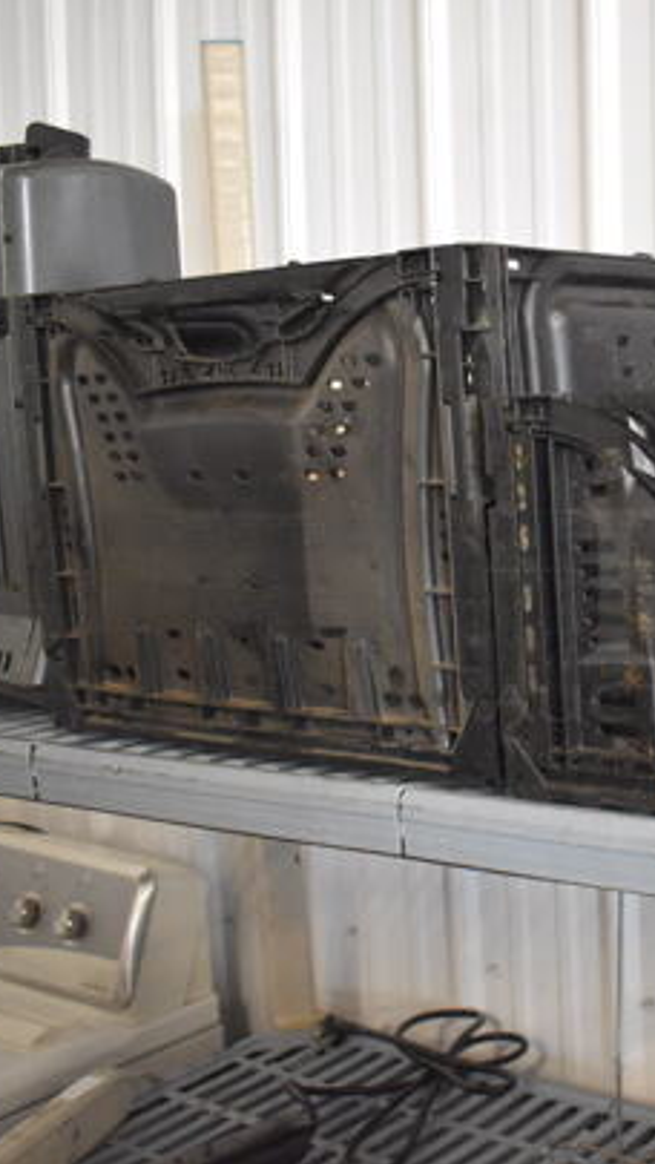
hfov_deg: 22.2
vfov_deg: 41.5
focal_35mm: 50
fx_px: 1536
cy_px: 581
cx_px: 787
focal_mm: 21
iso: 6400
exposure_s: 1/125
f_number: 3.8
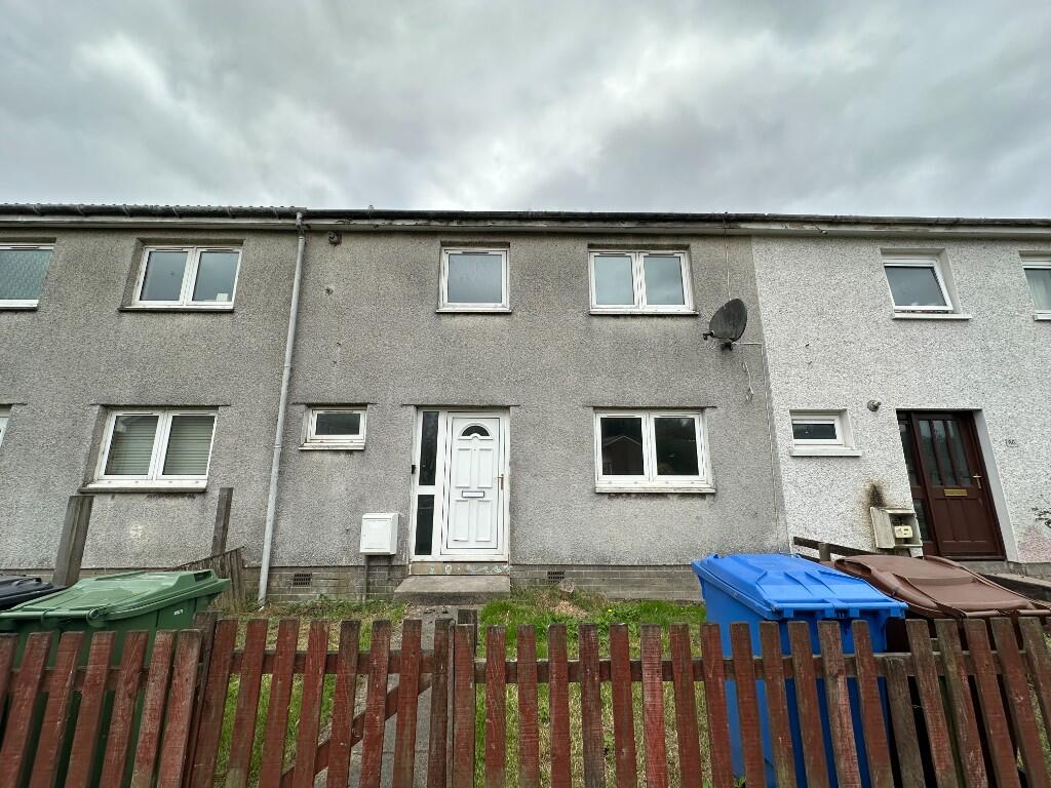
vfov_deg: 85.7
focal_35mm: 14
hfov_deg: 102.1
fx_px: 425
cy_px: 394
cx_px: 526
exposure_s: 1/947
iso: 40
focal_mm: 2.22
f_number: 2.2
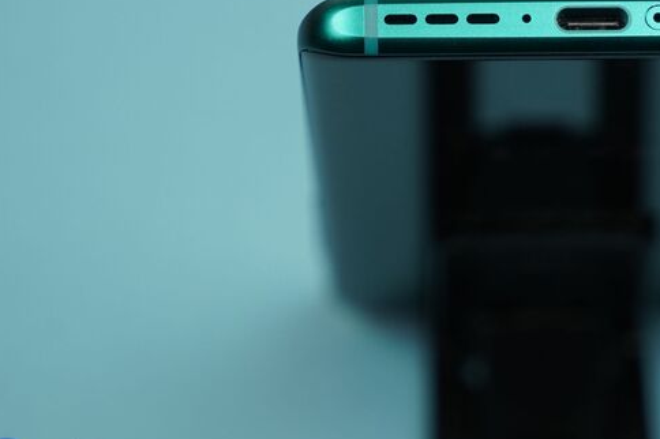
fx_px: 2198
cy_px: 116
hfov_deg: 16.9
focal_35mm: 120
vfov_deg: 11.4
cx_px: 537
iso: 1000
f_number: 5
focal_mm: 70
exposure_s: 1/160
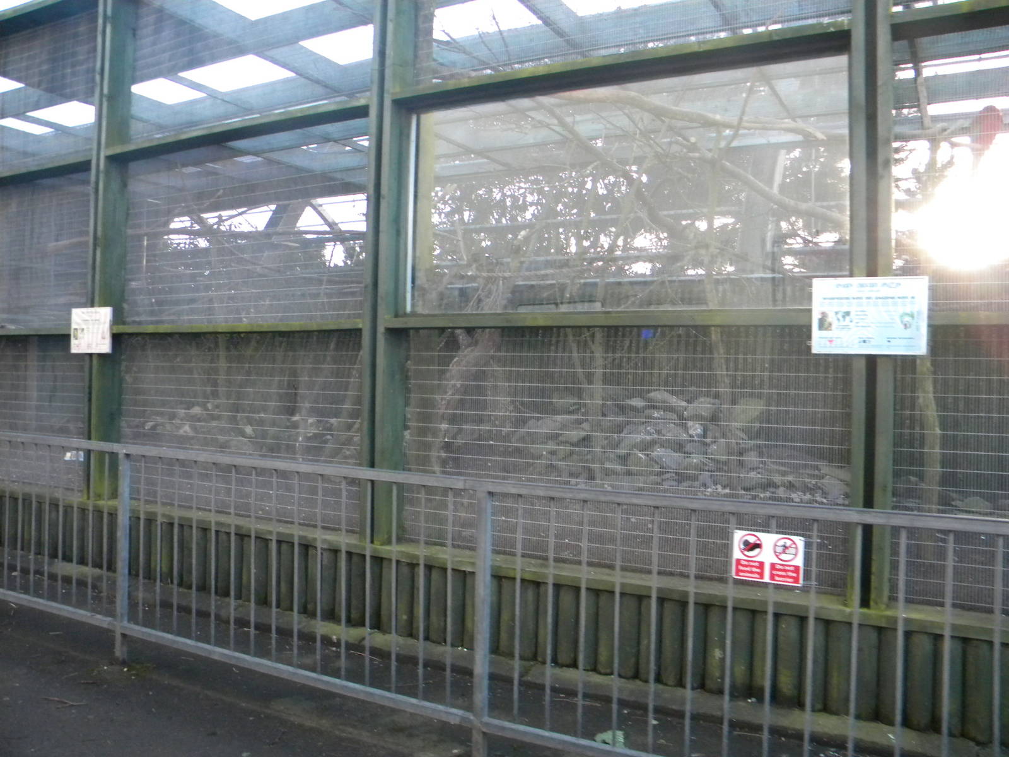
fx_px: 816
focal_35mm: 28
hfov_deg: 63.4
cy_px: 378
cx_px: 504
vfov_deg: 49.7
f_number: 3.5
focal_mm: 5
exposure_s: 1/157
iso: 400
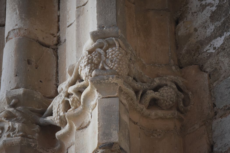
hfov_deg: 10.2
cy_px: 76
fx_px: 1294
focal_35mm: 202
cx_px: 115
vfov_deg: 6.8
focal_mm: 135
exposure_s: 1/500
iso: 900
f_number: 5
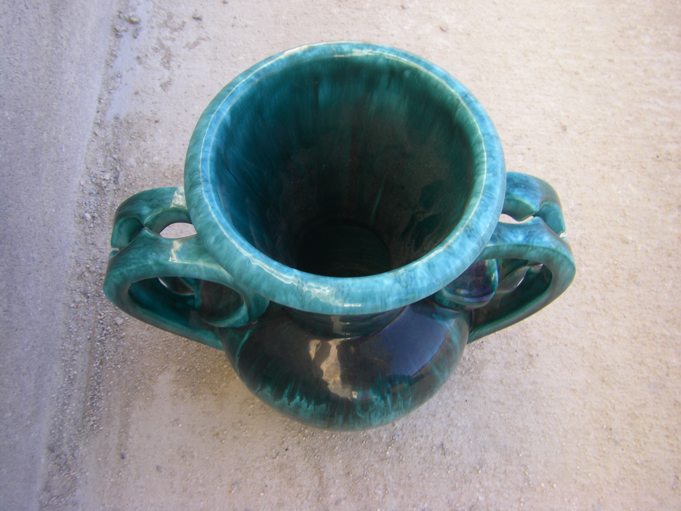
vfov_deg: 37.7
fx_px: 748
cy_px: 256
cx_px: 340
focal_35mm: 38
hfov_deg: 49.0
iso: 64
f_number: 3.5
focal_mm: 6.3
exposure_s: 1/80
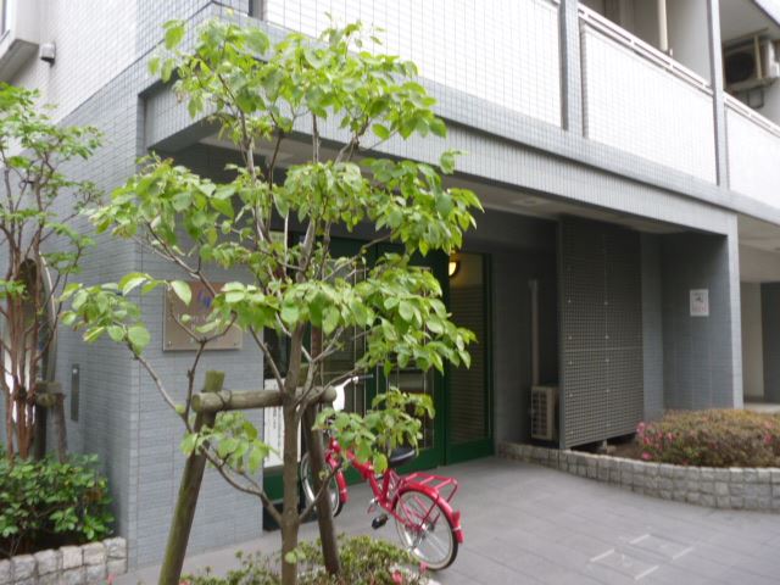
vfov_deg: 49.7
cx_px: 390
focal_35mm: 28
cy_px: 292
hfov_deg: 63.4
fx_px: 631
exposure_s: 1/60
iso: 100
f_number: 3.1
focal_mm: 5
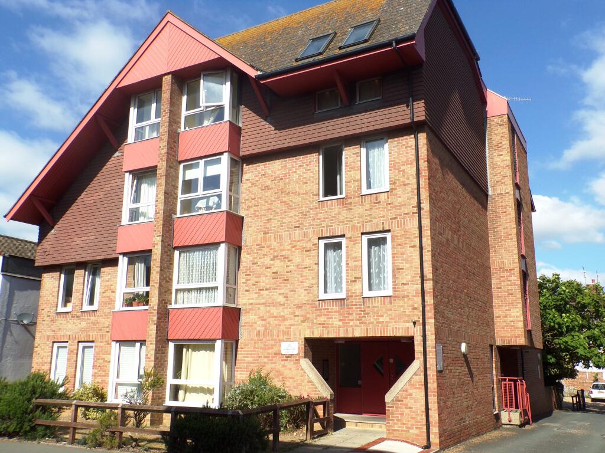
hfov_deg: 56.8
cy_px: 226
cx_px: 302
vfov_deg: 44.2
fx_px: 559
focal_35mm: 32
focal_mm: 5.8
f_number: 4.6
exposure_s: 1/550
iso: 80
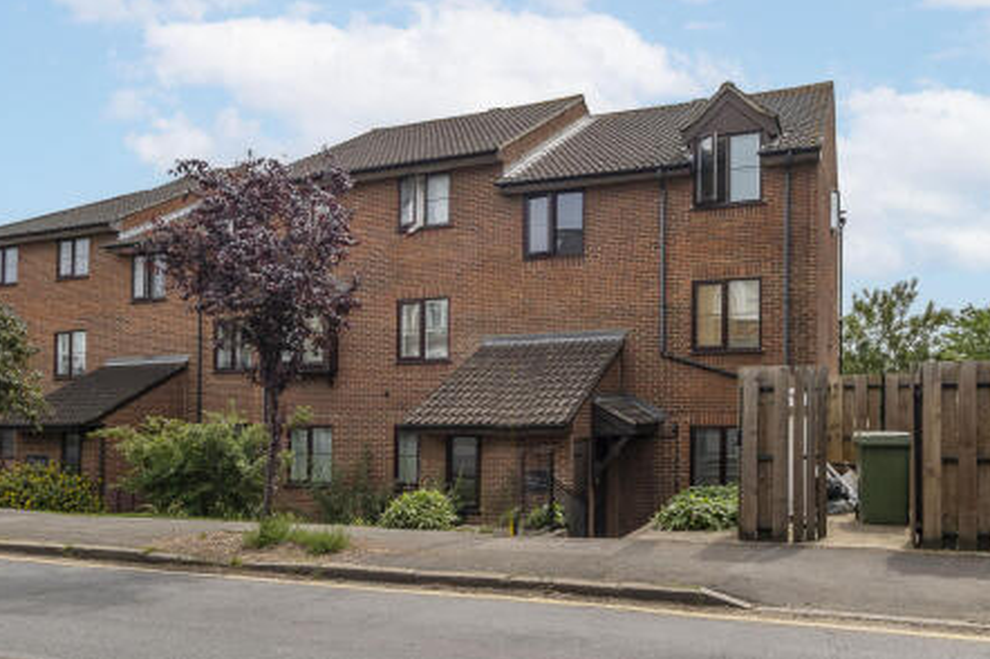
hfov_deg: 65.5
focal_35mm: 28
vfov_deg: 46.3
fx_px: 769
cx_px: 470
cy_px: 313
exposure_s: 1/450
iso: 400
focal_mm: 17.4
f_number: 5.6
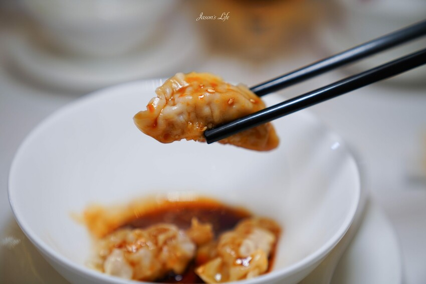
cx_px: 213
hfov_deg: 28.9
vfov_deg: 19.4
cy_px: 142
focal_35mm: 70
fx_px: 828
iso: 320
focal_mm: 70
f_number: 2.8
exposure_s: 1/80
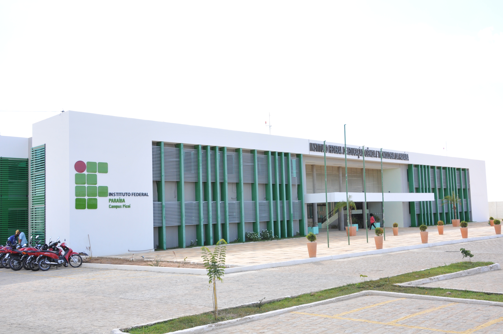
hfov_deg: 53.2
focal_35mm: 36
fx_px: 502
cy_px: 167
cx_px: 252
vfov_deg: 36.8
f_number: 9
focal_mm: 24
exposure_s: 1/320
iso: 400
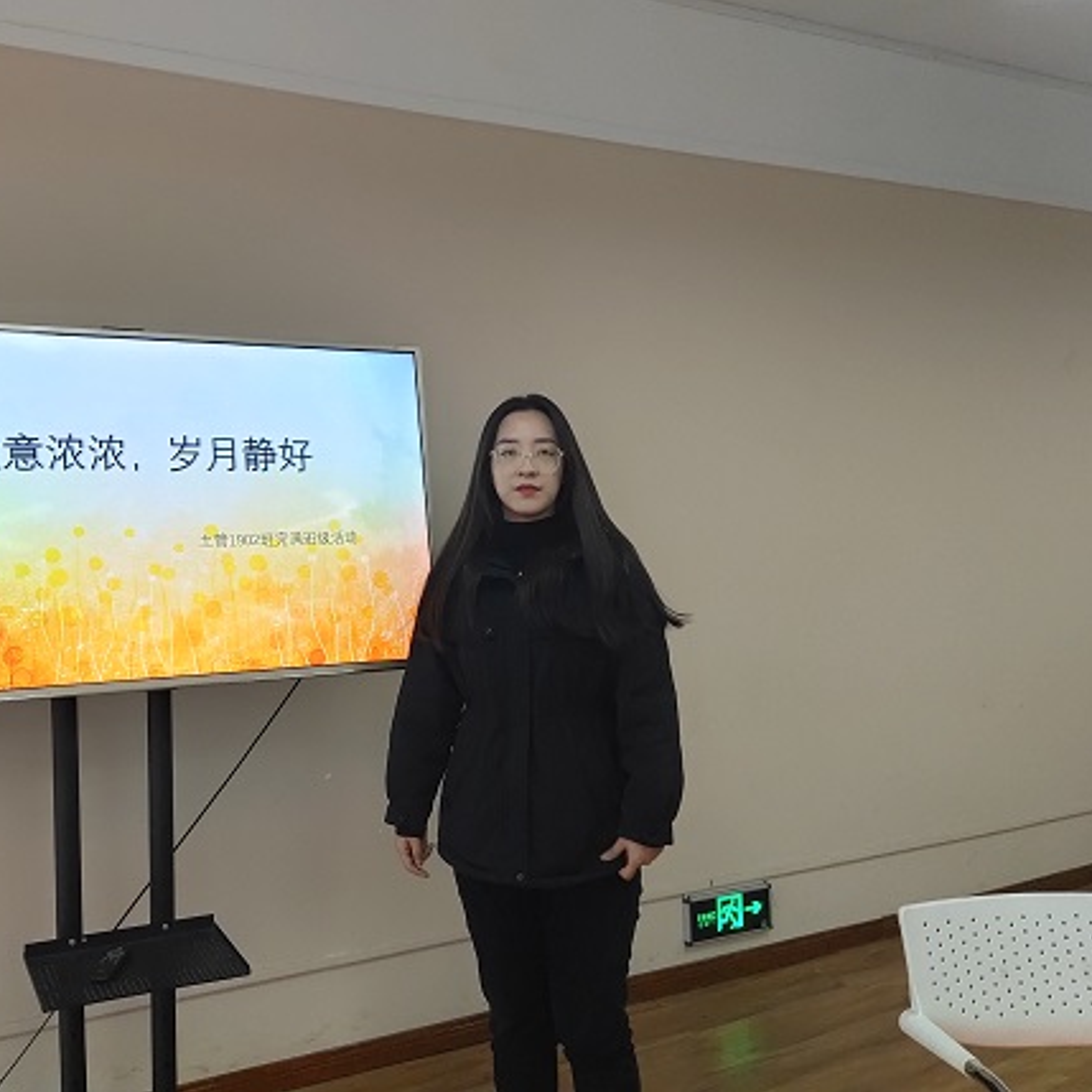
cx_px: 412
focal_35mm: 33
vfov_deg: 49.6
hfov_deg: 49.3
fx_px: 1178
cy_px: 484
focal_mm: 4.71
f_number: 1.8
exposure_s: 1/100
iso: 214
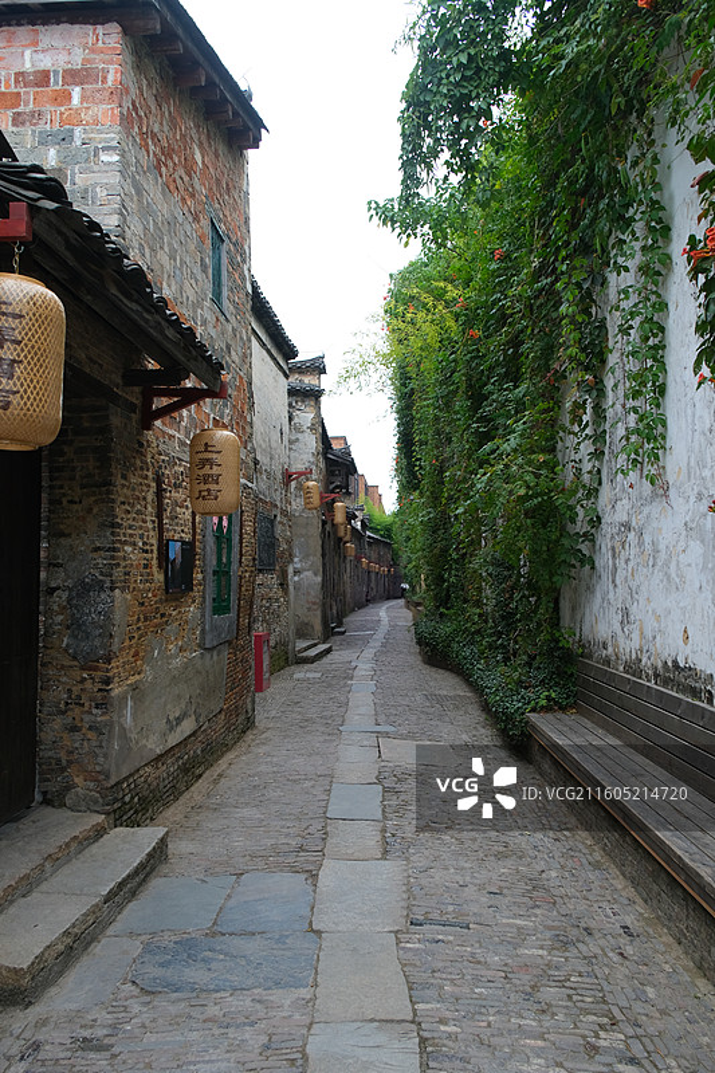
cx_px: 358
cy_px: 536
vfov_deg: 67.4
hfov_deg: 47.9
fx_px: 805
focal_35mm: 27
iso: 640
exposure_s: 1/100
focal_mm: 18
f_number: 8
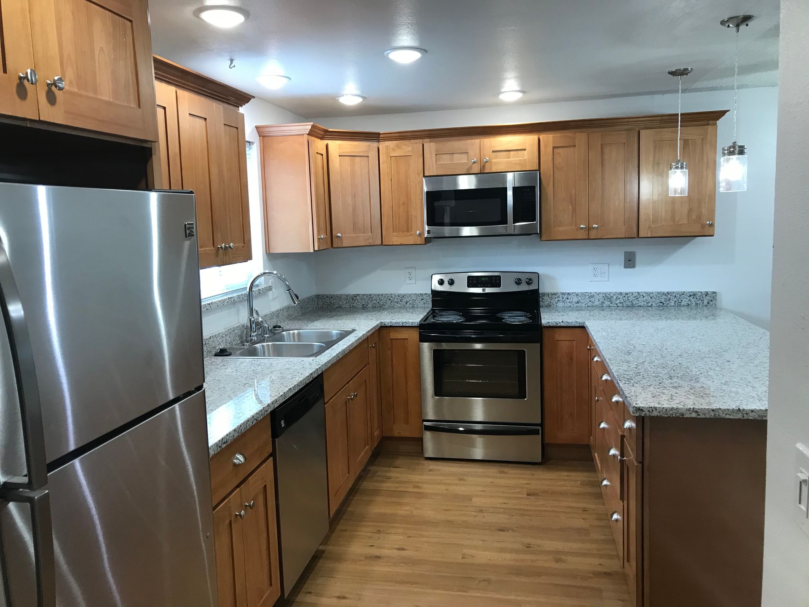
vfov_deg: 49.7
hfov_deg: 63.4
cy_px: 304
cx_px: 404
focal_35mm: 28
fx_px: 654
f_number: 1.8
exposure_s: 1/30
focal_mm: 3.99
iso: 32
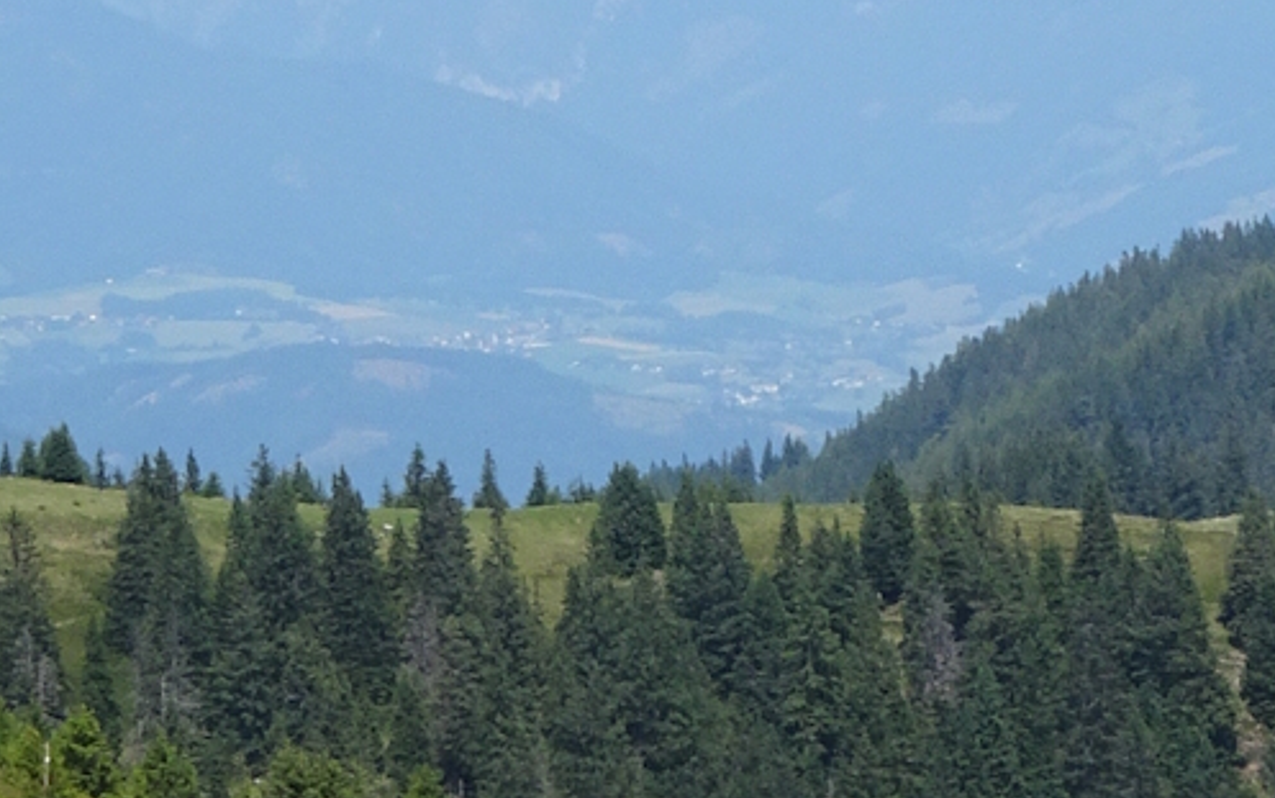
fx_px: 10671
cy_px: 416
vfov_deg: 4.3
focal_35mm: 307
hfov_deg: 6.8
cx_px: 877
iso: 80
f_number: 5
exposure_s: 1/500
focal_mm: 12.87
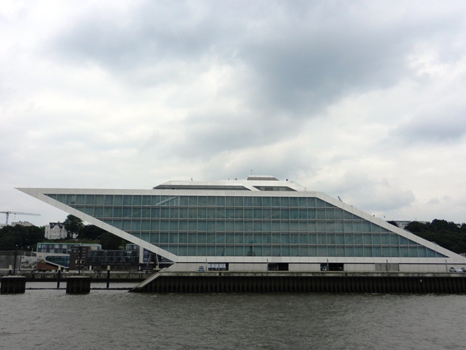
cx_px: 235
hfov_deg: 53.9
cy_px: 174
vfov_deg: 41.8
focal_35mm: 34
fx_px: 458
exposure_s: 1/1600
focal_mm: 5.9
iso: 160
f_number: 3.8
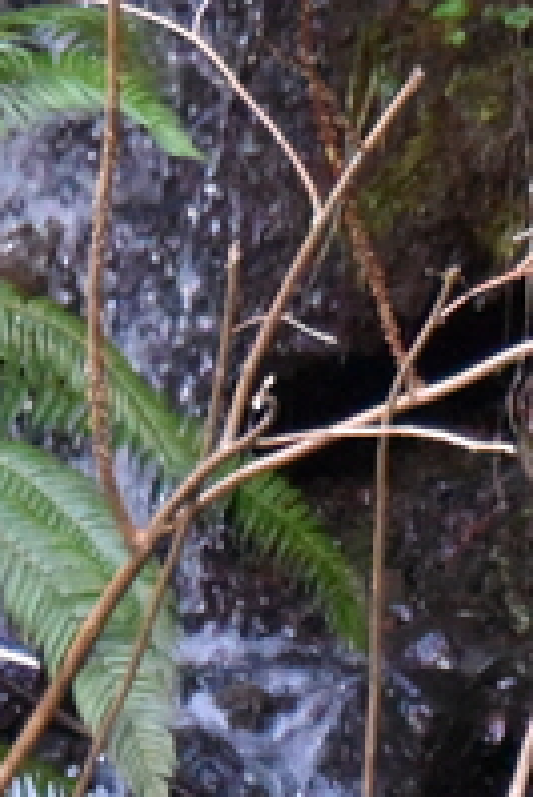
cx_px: 950
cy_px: 989
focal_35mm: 931
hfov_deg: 1.5
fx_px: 20638
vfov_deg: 2.2
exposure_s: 1/320
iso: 9000
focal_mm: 145
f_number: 5.6
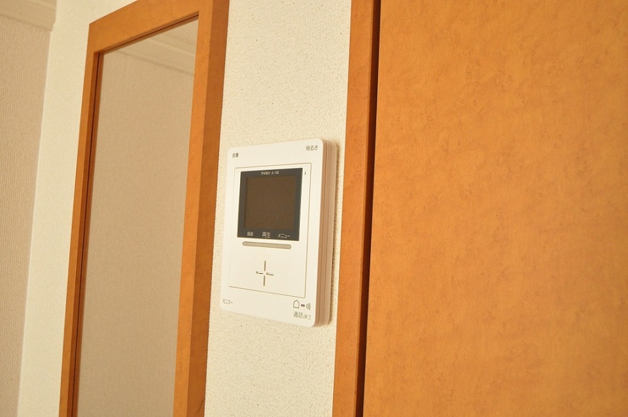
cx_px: 314
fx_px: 523
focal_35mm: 30
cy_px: 208
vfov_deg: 43.5
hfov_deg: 62.0
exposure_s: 1/320
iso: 2000
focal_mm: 20
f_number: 4.5
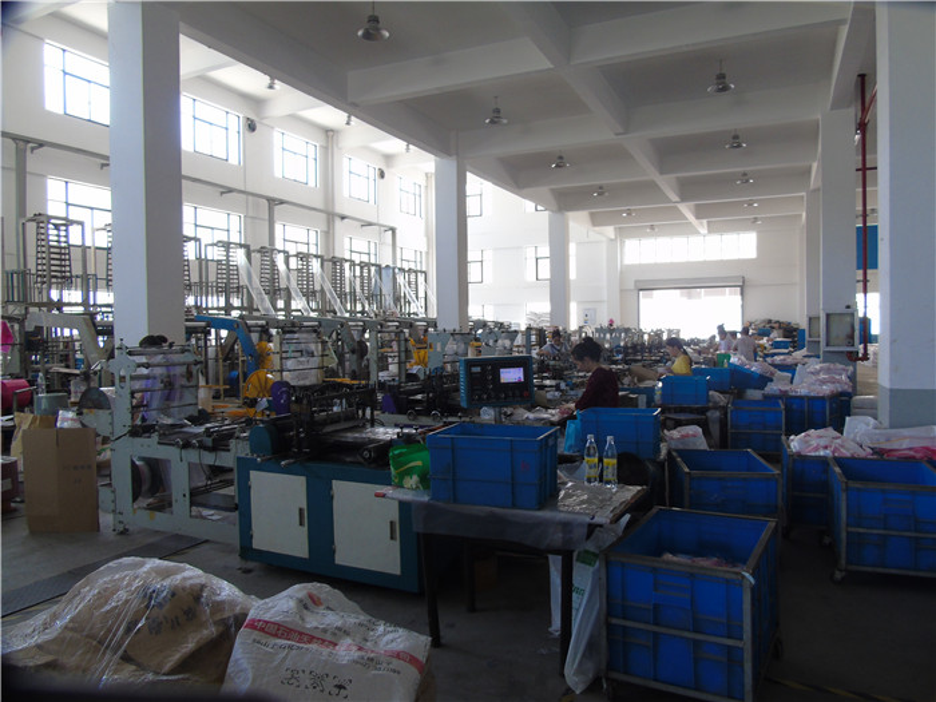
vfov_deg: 54.9
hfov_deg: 69.4
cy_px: 351
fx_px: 676
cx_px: 468
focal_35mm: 25
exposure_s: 1/30
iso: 80
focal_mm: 4.4
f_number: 3.4
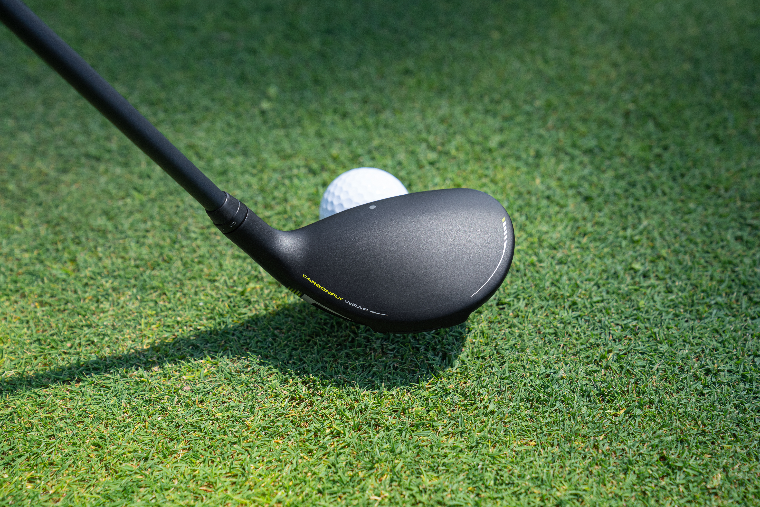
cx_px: 380
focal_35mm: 62
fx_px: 1309
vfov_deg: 21.9
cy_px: 254
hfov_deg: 32.4
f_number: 5
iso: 640
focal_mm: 62
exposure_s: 1/800
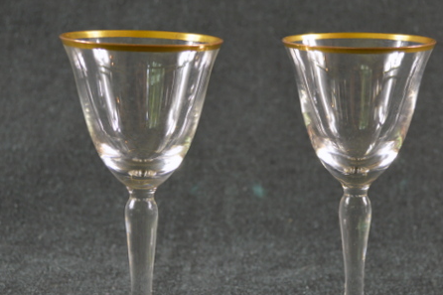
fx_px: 984
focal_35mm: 80
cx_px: 282
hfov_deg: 25.3
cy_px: 175
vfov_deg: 17.0
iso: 400
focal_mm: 34
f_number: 5
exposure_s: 1/15
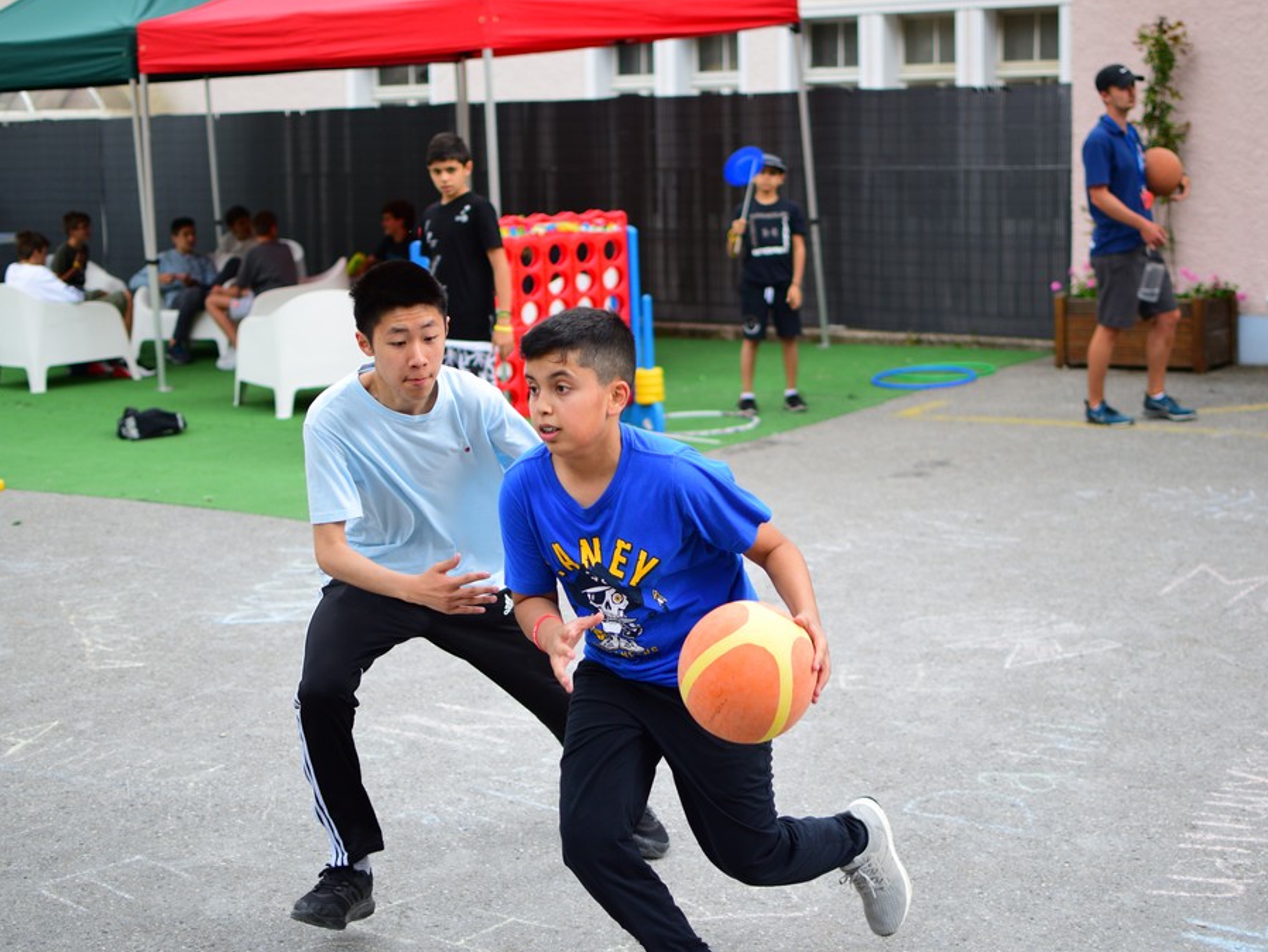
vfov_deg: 25.4
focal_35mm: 58
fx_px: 2109
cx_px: 672
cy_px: 474
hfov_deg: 33.5
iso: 280
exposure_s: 1/1250
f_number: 1.8
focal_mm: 35
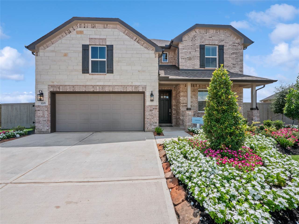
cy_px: 112
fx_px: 121
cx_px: 150
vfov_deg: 85.7
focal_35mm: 14
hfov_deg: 102.1
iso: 200
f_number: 11
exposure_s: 1/15
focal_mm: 7
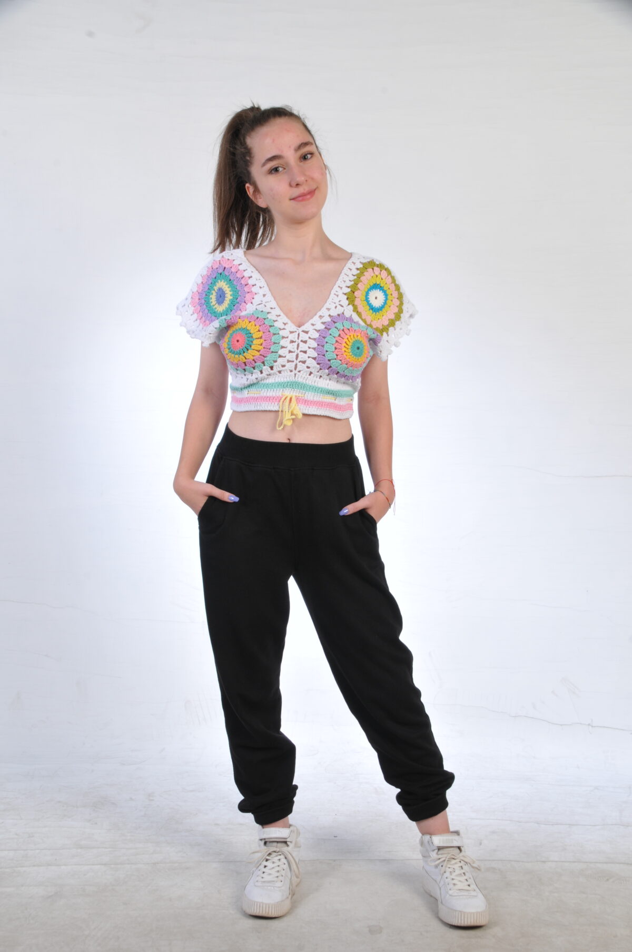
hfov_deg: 28.0
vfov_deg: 41.2
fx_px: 1267
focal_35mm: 48
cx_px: 316
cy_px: 476
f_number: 14
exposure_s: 1/60
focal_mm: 32
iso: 200
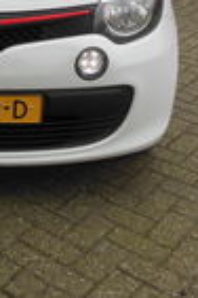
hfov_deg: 18.1
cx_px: -51
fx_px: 586
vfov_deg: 26.8
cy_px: -2
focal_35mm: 71
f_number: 3.2
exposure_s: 1/400
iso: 125
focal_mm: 4.5
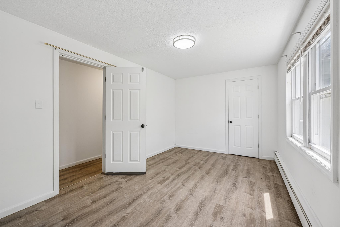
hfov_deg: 104.3
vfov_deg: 81.2
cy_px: 114
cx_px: 170
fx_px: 132
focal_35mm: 14
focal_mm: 14
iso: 400
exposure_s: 1/160
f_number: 8
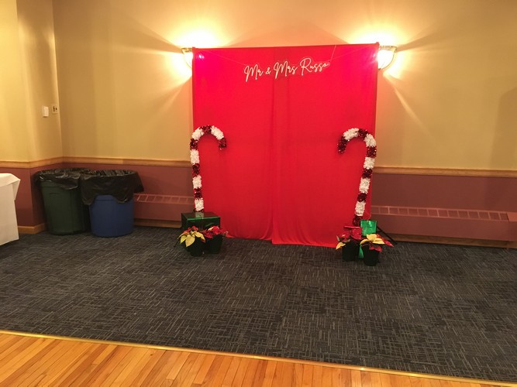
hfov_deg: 61.7
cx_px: 258
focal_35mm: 29
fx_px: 433
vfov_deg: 48.2
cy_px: 194
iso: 250
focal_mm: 4.15
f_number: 2.2
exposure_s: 1/15
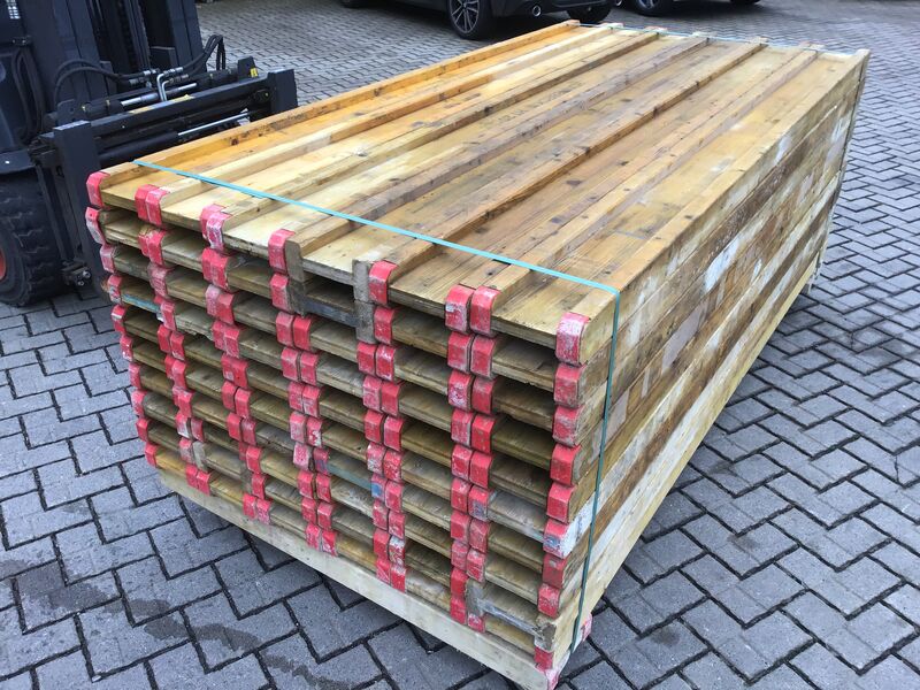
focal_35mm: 31
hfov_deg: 58.4
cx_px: 460
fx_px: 824
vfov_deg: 45.4
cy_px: 345
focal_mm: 3.3
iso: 50
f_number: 2.4
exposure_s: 1/100
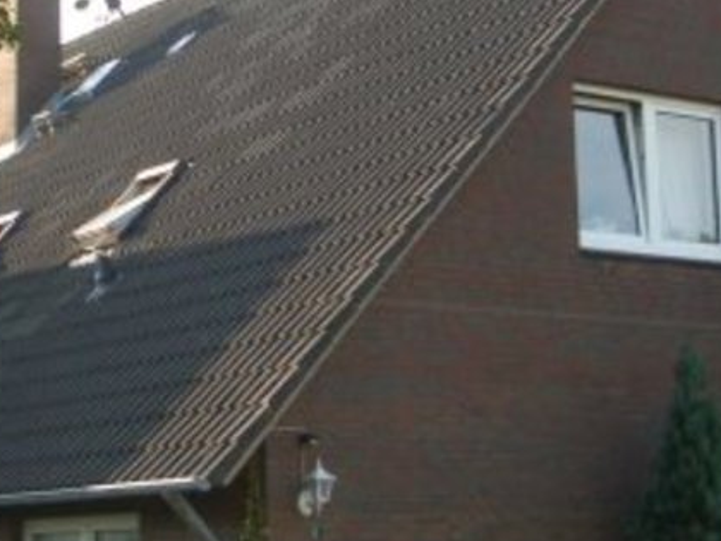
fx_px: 2083
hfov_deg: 19.5
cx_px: 208
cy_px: 289
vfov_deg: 14.8
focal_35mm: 100
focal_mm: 5.8
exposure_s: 1/320
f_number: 2.6
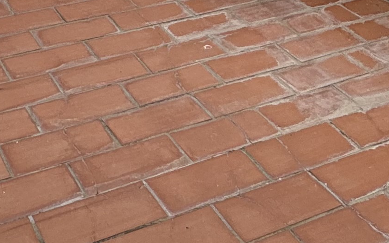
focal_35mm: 71
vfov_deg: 15.6
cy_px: -201
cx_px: 167
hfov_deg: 28.9
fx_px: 753
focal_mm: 2.22
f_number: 2.2
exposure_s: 1/246
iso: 40
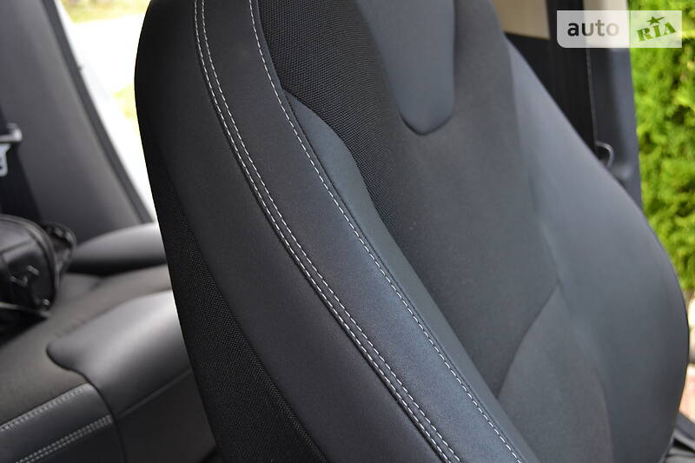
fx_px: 753
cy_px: 232
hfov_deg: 49.6
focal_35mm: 39
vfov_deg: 34.2
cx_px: 348
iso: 400
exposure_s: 1/60
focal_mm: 26
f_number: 4.2
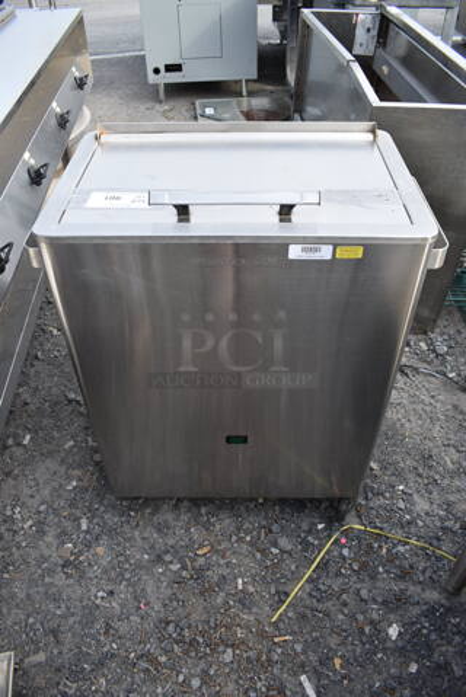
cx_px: 233
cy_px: 348
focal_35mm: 27
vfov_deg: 67.4
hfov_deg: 48.0
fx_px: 523
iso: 200
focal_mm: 18
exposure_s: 1/250
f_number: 6.3
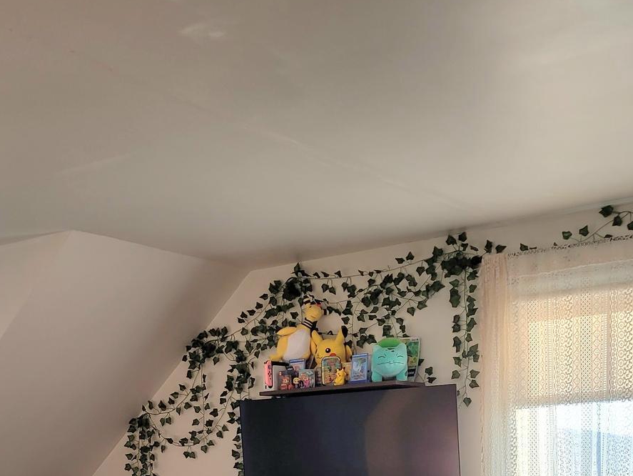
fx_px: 1098
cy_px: 517
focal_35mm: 60
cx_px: 142
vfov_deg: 23.0
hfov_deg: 31.5
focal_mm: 5.4
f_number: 1.8
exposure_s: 1/120
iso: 80
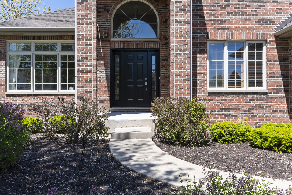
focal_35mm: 30
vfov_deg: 43.6
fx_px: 243
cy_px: 98
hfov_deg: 61.9
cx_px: 146
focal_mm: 20
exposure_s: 1/400
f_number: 9
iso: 200
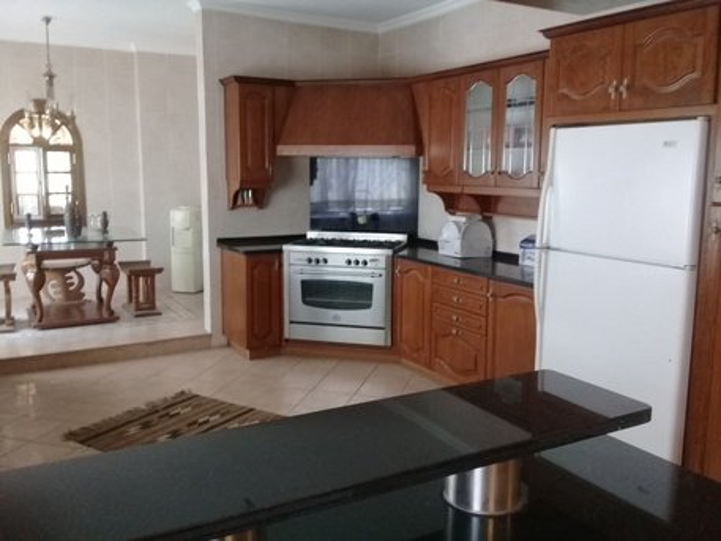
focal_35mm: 31
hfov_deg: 58.3
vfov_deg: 45.5
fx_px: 646
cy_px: 270
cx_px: 360
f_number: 2.2
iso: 250
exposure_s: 1/17
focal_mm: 3.3
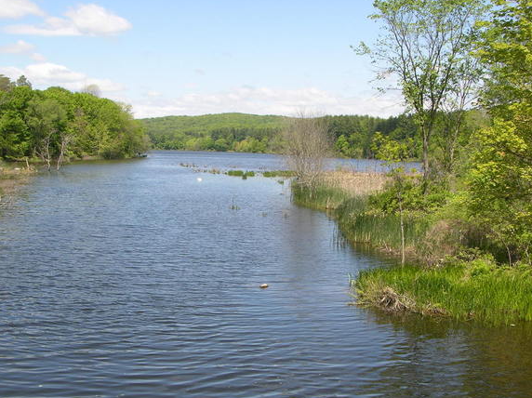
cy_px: 252
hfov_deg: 39.4
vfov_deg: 30.1
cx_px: 200
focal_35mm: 48
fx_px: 737
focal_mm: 8.9
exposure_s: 1/193
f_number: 5.6
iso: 50
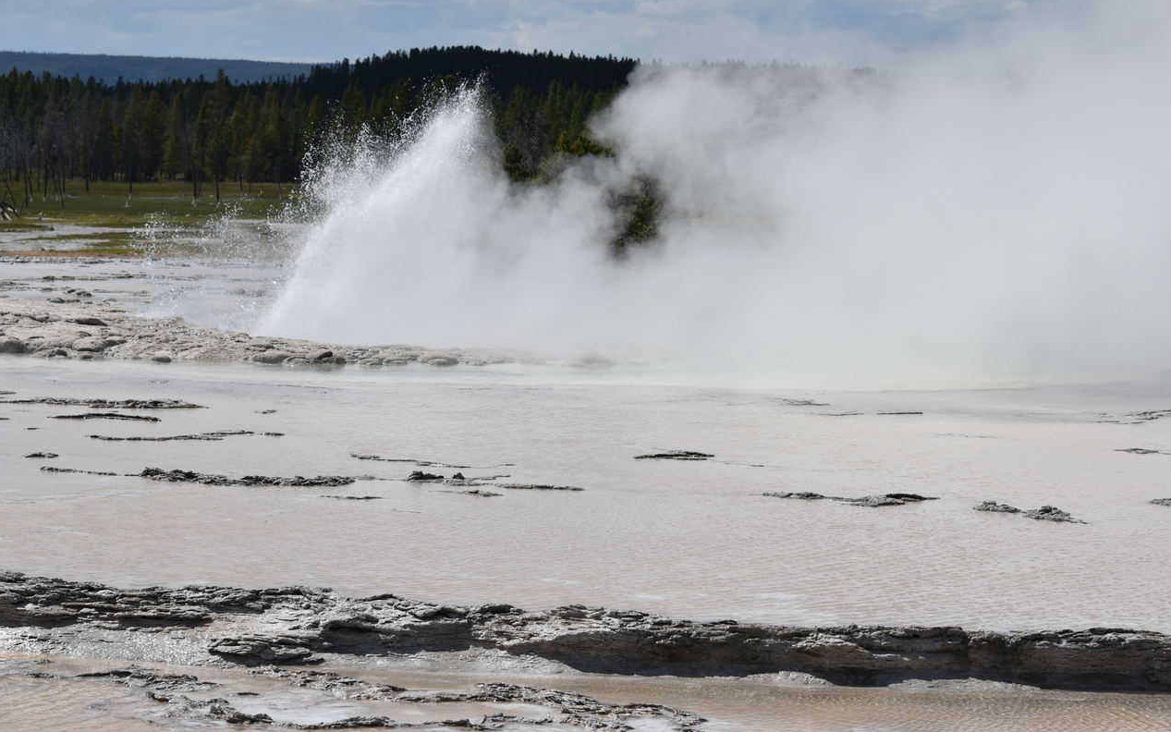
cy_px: 346
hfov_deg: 20.2
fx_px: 3287
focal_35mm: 103
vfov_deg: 12.7
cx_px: 583
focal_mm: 100
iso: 100
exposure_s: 1/400
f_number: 10
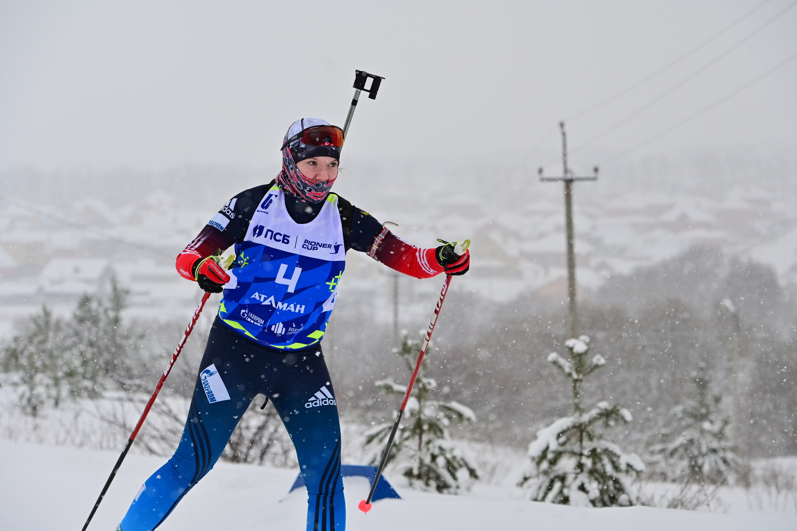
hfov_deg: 17.1
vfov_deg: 11.4
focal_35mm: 120
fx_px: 2657
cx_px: 398
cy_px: 266
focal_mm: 120
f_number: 5.6
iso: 640
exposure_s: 1/2000
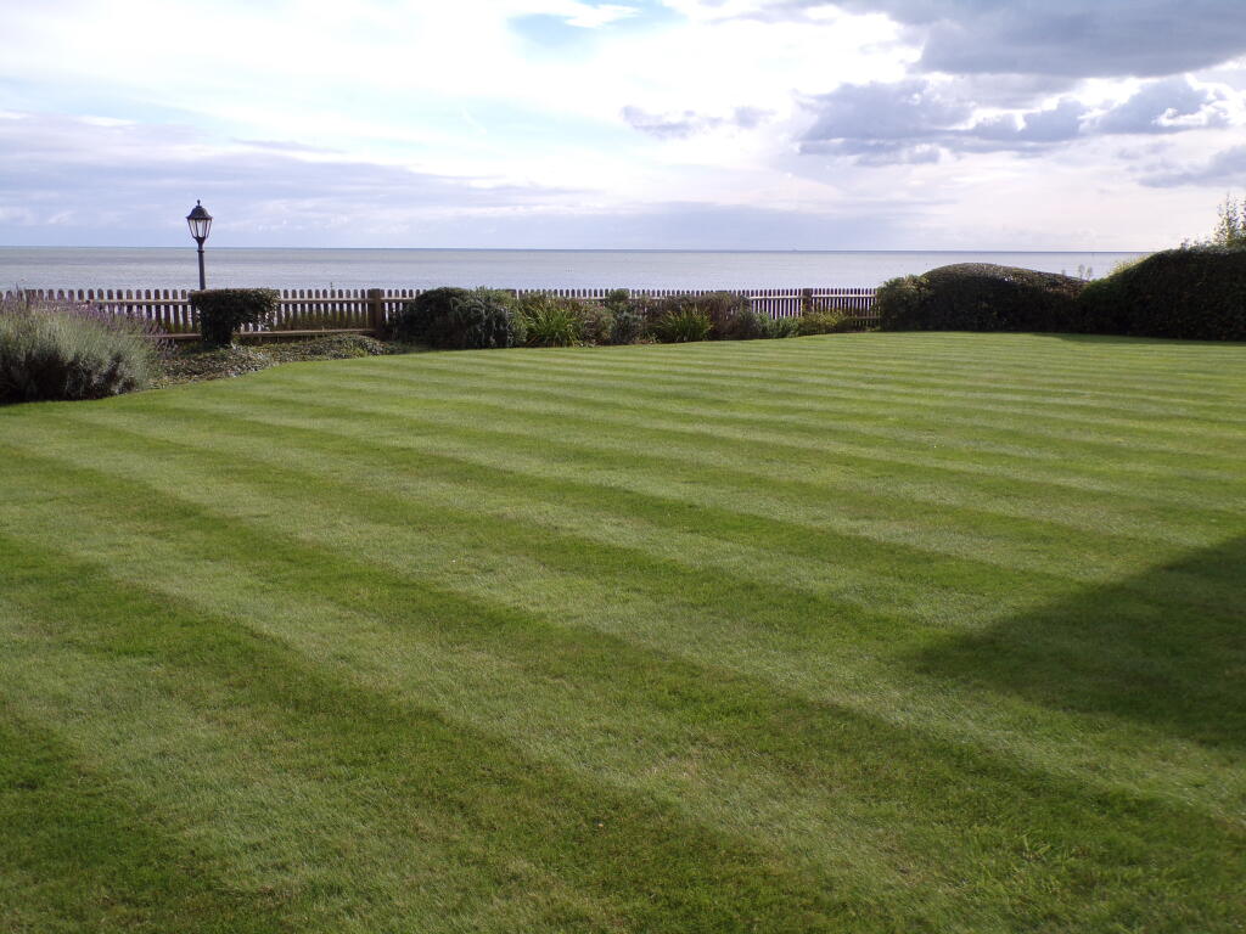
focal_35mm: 37
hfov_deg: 50.1
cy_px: 467
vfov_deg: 38.7
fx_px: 1332
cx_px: 623
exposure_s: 1/500
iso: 80
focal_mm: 6.6
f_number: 4.7
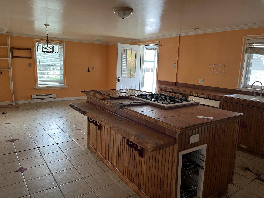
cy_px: 99
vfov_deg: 53.1
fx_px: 198
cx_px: 132
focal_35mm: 26
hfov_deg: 67.3
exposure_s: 1/60
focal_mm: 5.1
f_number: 1.6
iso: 160
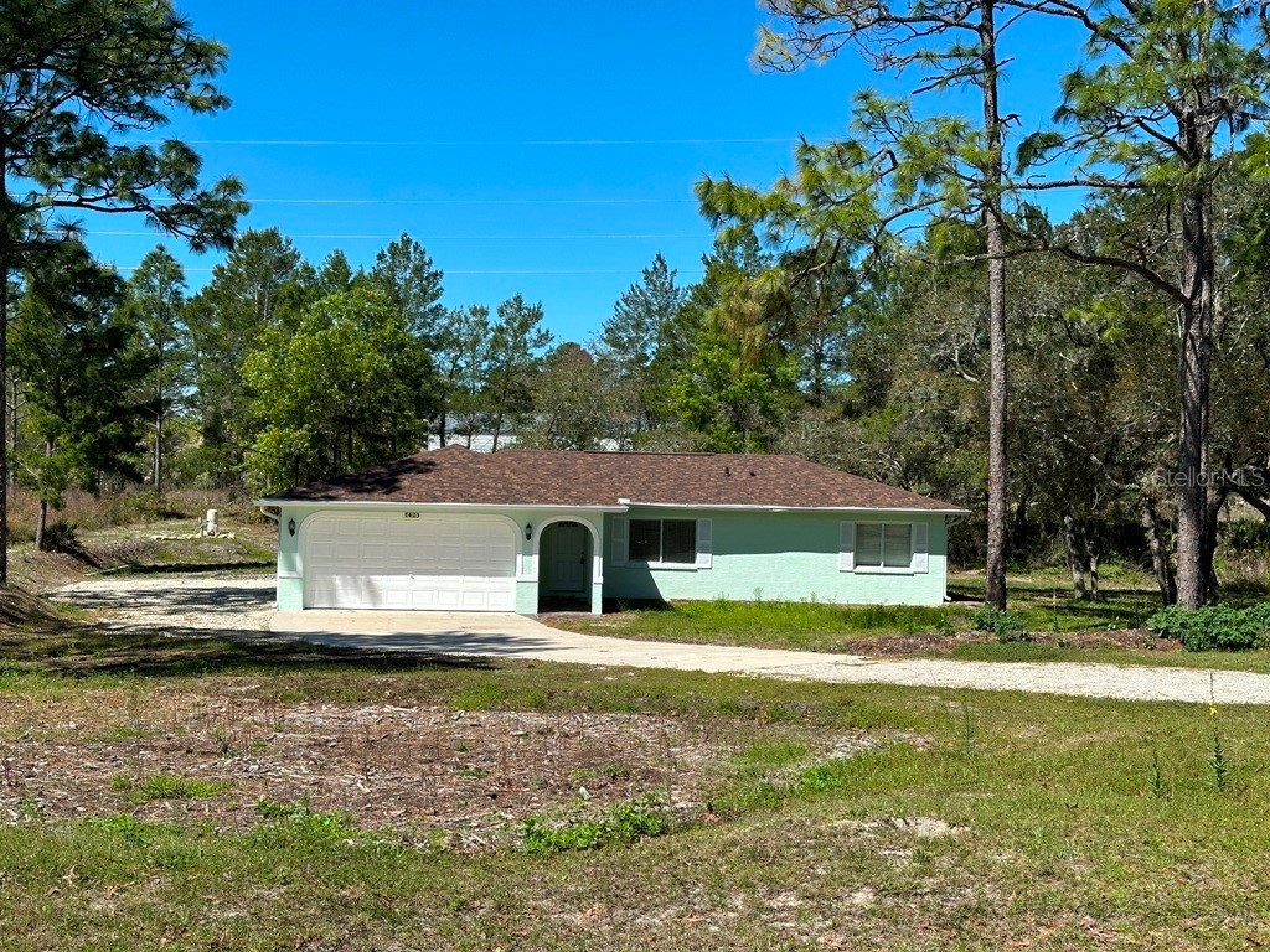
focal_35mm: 48
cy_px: 476
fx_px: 1761
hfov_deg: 39.7
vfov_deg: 30.3
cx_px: 635
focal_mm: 6.86
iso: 64
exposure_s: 1/4367
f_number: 1.78
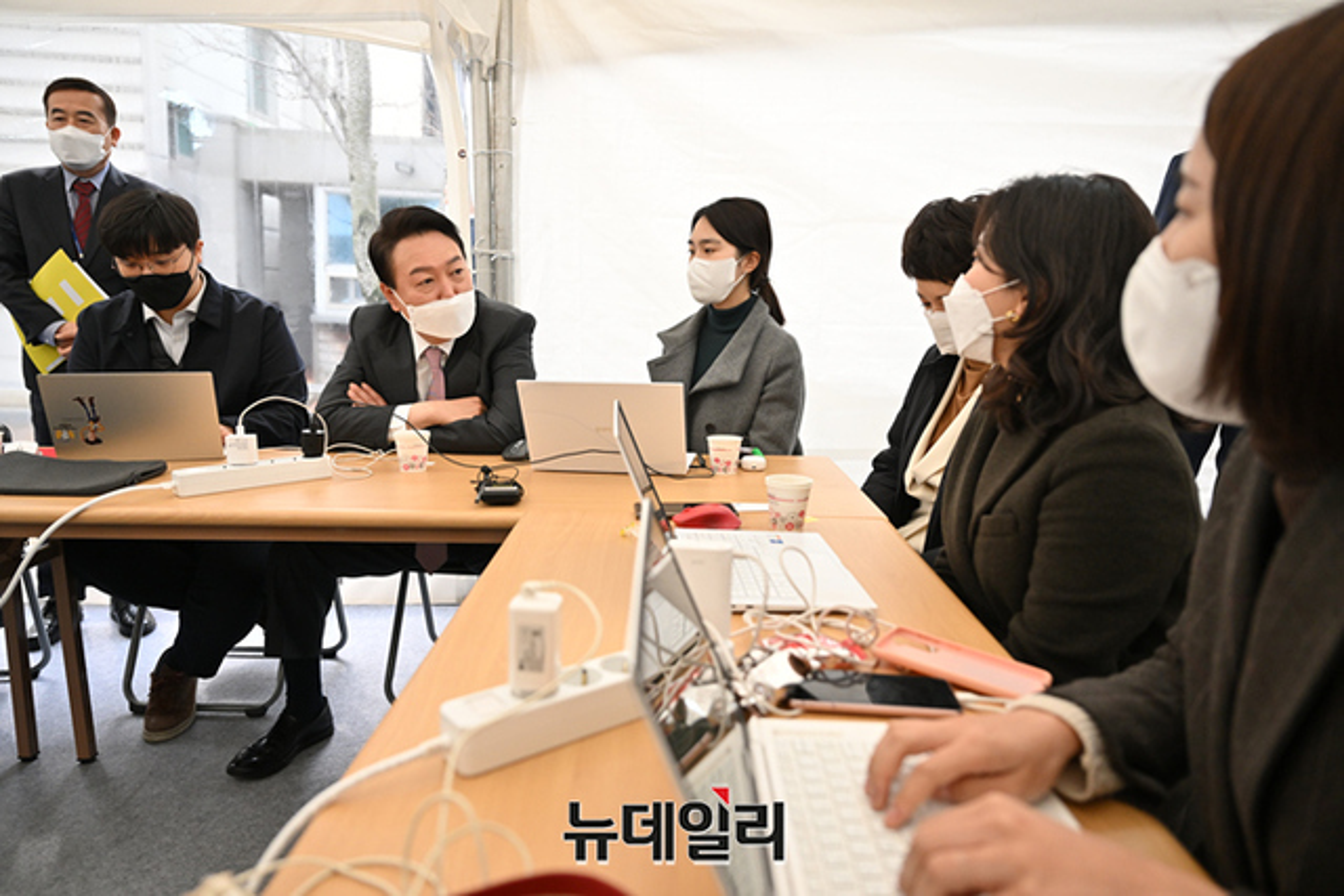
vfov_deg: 53.2
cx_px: 672
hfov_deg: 73.7
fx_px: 896
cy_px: 448
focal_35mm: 24
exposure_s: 1/1600
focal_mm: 24
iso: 1250
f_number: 3.2
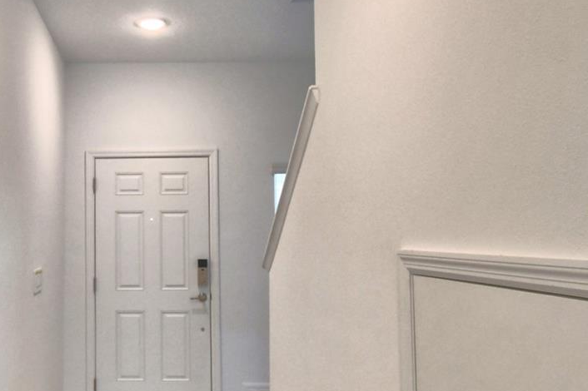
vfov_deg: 38.8
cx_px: 142
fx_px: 555
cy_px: 208
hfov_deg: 53.1
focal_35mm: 34
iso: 400
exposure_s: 1/125
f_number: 4.5
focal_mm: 10
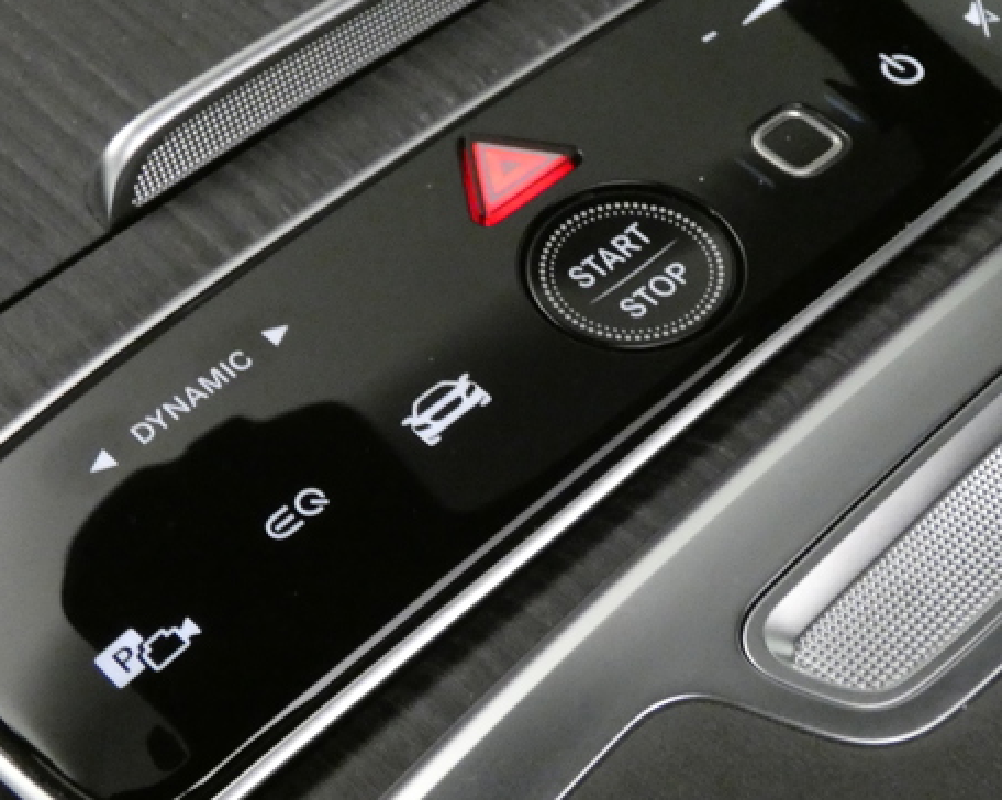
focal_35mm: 60
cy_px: 411
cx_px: 617
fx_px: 1778
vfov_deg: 25.4
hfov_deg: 31.4
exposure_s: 1/25
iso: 1600
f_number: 3.4
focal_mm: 6.2
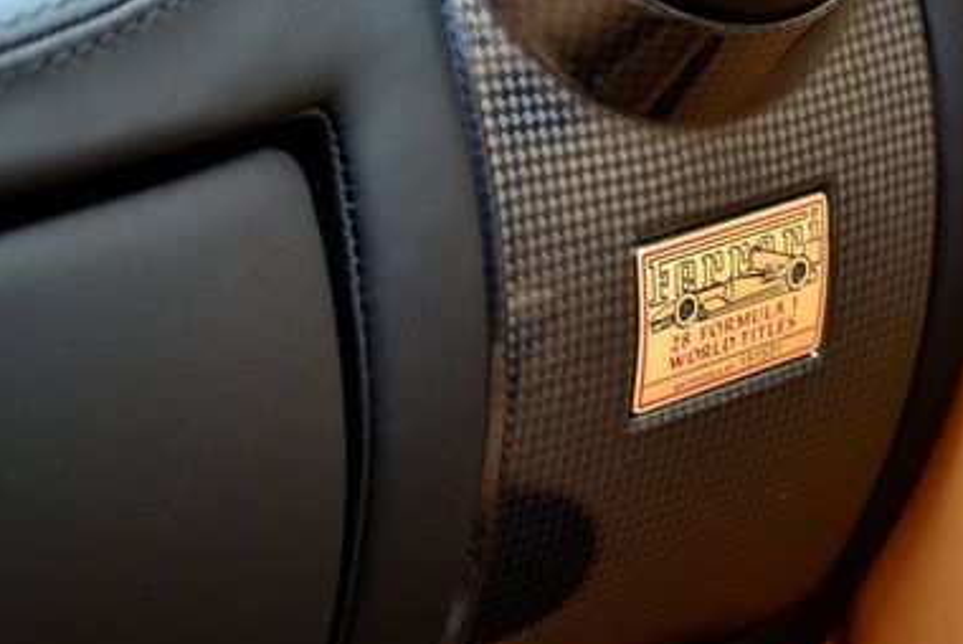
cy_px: 209
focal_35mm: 139
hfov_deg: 14.7
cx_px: 765
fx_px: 3717
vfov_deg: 9.9
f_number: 5.6
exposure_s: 1/125
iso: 800
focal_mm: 55
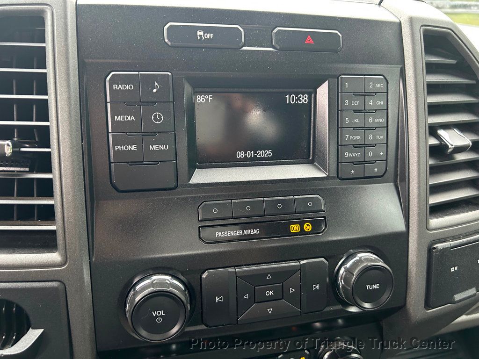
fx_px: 360
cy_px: 180
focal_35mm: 26
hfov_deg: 67.3
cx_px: 240
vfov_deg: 53.1
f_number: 1.5
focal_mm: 5.7
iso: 160
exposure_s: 1/50
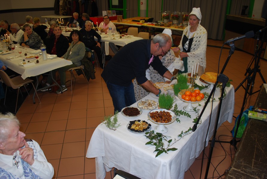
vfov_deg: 48.2
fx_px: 201
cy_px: 90
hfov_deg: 67.3
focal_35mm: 27
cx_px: 134
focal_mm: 18
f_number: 3.5
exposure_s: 1/60
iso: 200
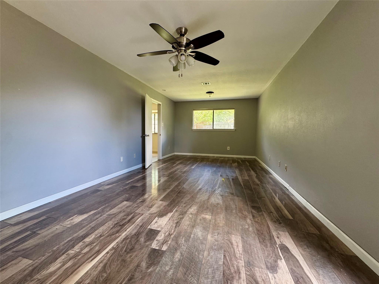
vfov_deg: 85.7
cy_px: 142
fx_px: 153
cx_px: 190
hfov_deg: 102.1
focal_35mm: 14
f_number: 2.2
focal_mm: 2.22
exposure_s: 1/99
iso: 320
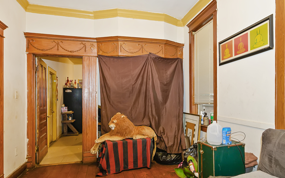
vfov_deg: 52.9
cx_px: 155
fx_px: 179
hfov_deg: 77.0
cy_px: 99
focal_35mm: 23
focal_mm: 10
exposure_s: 1/5
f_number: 7.1
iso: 250
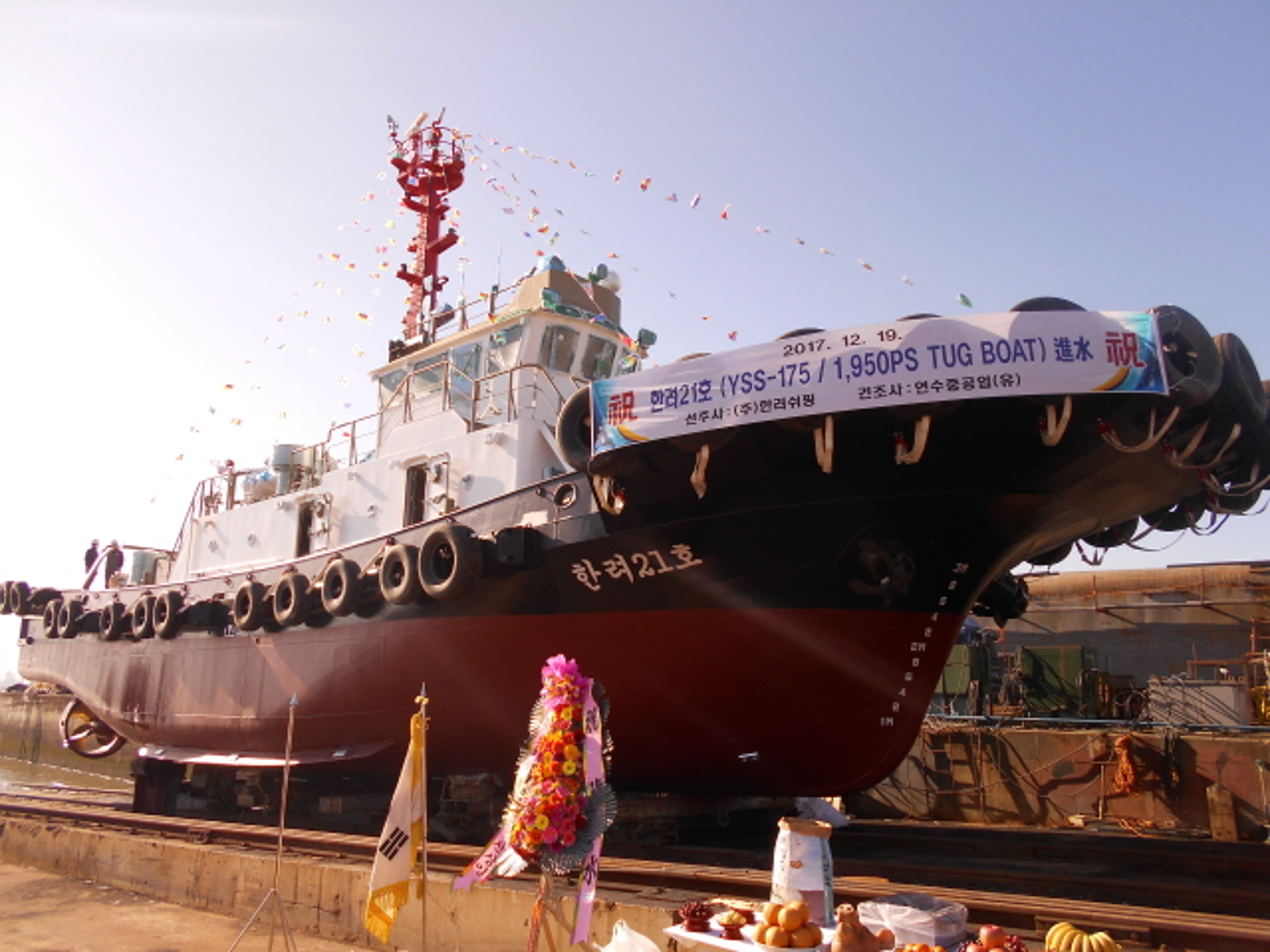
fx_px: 954
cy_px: 476
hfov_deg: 67.3
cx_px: 635
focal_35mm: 26
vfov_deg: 53.1
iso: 80
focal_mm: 4.6
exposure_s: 1/640
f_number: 3.2
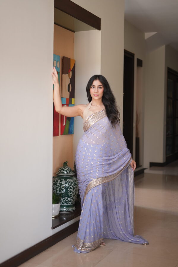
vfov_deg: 39.6
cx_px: 89
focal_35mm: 50
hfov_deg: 27.0
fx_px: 370
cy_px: 134
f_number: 1.8
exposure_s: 1/160
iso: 400
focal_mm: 50
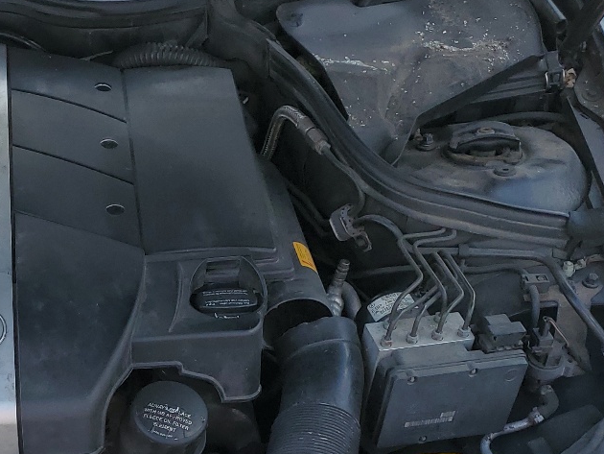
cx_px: -3
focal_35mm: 66
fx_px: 1152
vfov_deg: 21.3
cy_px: 486
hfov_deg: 27.6
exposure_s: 1/1250
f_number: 1.5
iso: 50
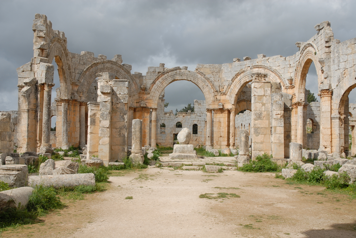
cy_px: 119
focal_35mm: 38
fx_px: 371
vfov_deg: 35.6
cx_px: 178
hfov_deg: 51.2
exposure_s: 1/320
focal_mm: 25
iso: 100
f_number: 8
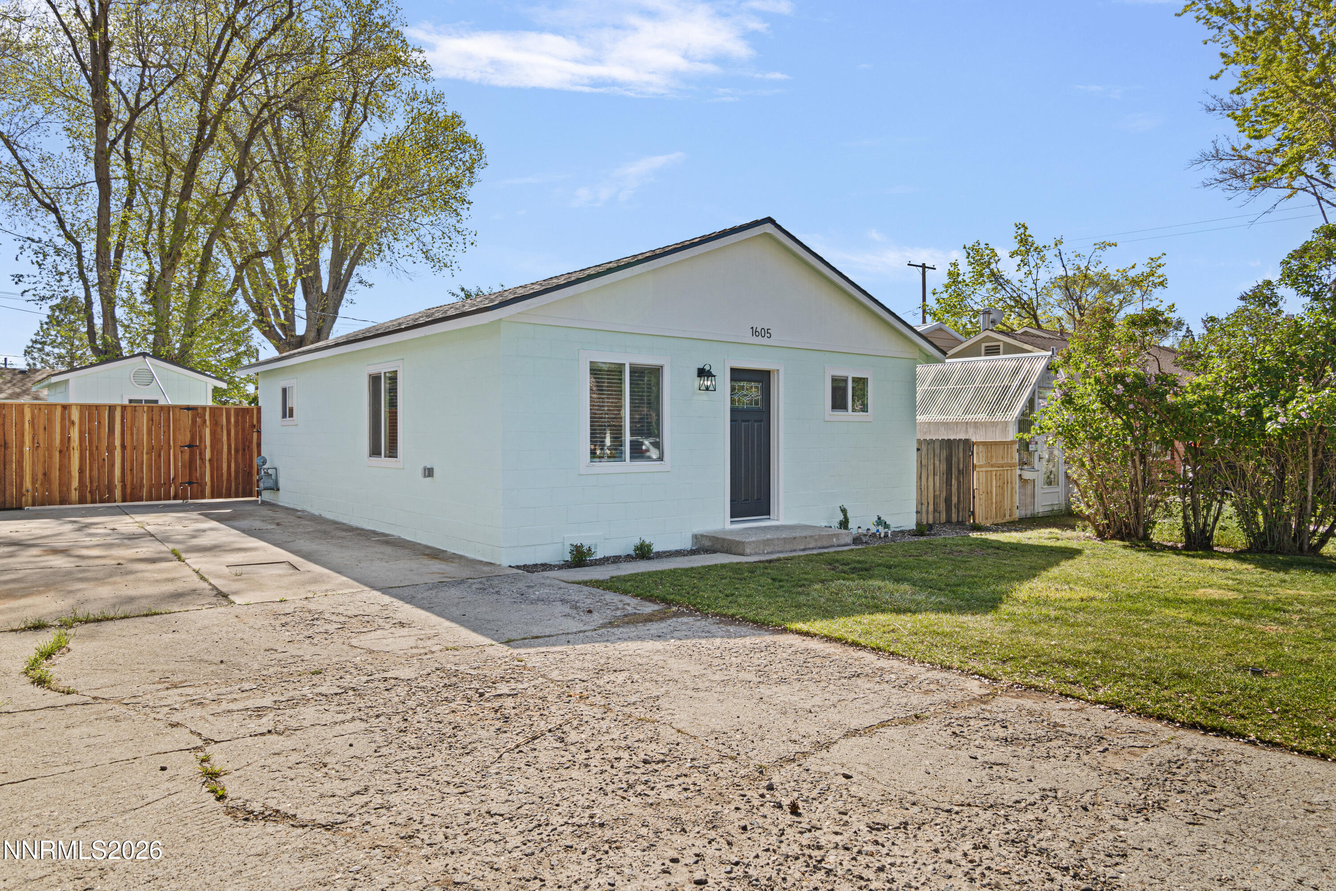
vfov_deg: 56.1
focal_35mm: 22
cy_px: 446
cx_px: 668
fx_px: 835
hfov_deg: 77.3
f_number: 8
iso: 100
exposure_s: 1/40
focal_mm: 15
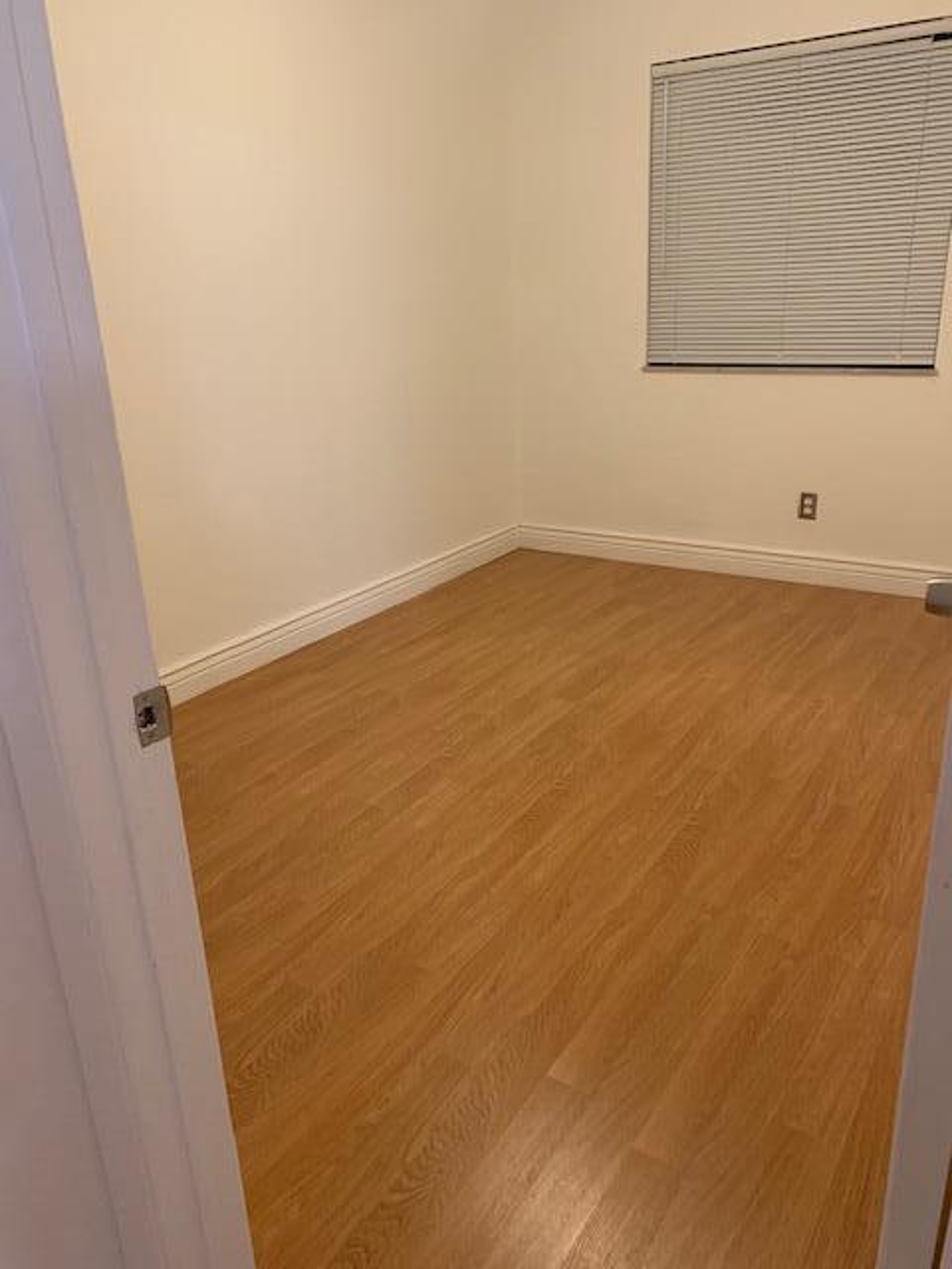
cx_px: 476
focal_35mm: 26
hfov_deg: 53.1
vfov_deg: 67.3
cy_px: 634
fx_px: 953
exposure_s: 1/60
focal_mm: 4.25
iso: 320
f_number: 1.8
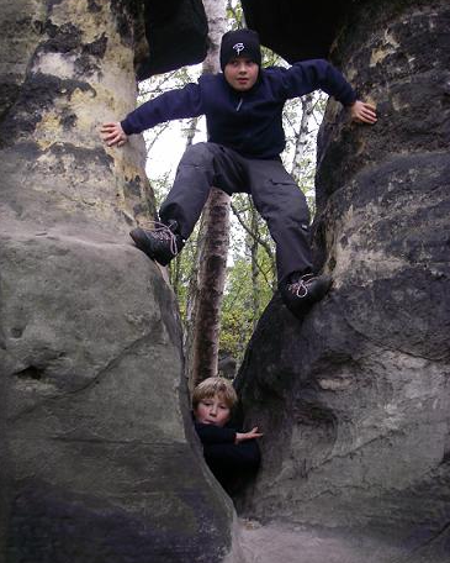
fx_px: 666
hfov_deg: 37.3
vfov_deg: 45.8
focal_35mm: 40
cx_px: 224
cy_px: 268
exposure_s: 1/50
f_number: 3.3
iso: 64
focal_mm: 6.3
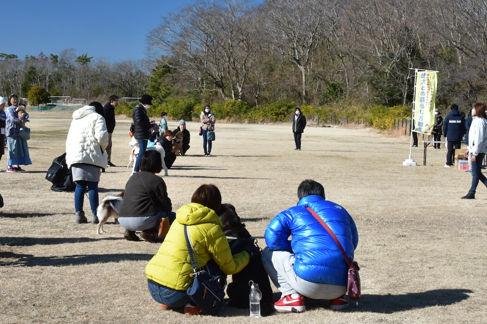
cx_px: 205
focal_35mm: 71
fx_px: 957
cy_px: 162
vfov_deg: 19.2
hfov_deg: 28.5
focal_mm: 31
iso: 640
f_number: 14
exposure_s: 1/250
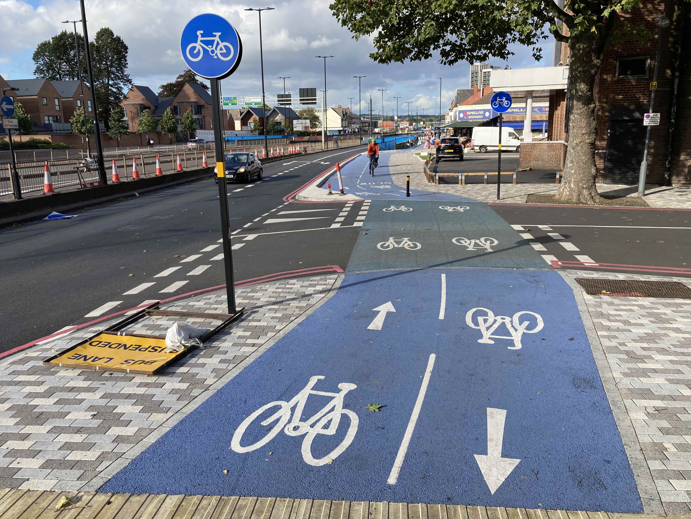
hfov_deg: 63.4
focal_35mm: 28
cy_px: 260
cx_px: 346
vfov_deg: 49.7
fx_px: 559
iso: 20
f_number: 1.8
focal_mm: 3.99
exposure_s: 1/1021
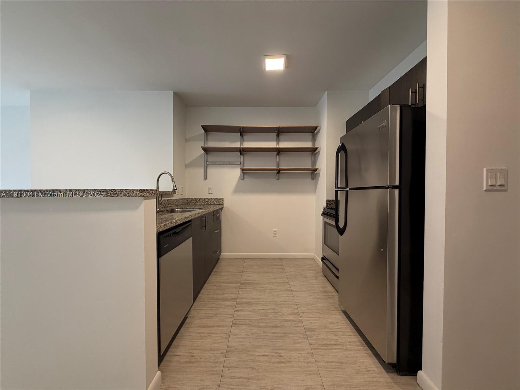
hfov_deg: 102.1
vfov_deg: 85.7
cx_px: 260
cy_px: 195
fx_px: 210
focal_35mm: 14
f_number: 2.2
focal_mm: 2.22
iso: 200
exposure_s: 1/60
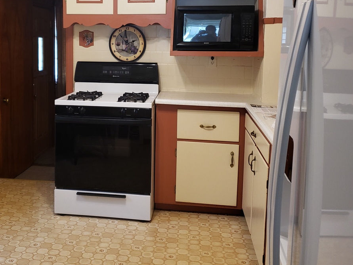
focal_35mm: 42
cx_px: 127
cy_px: 82
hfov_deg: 44.3
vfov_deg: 34.0
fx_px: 428
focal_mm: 4.3
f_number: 1.5
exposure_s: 1/60
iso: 200
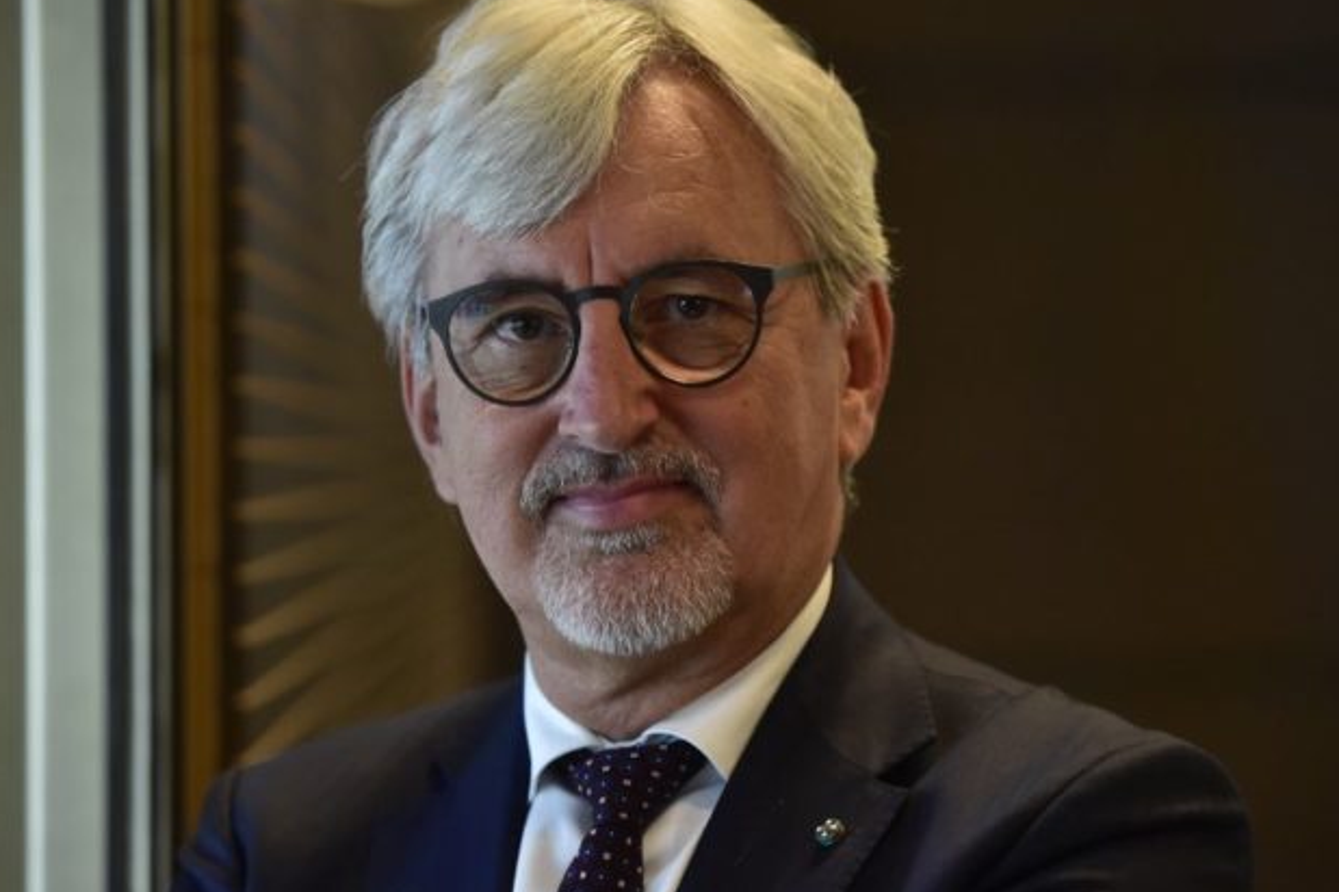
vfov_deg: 8.1
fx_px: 6285
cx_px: 639
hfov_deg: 12.2
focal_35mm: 169
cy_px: 398
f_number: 4.5
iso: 4000
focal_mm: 150
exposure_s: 1/160
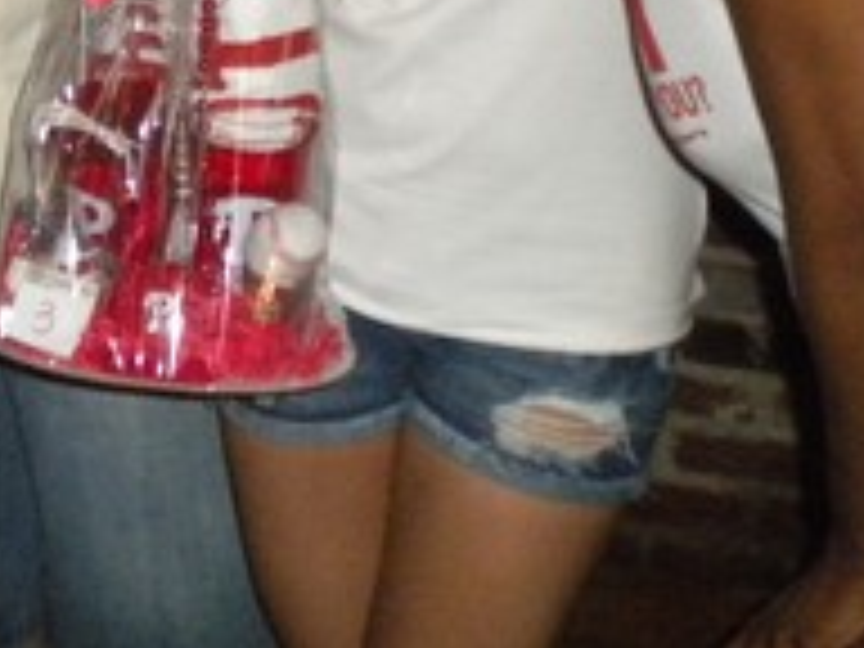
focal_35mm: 91
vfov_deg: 15.5
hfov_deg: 21.1
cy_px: -191
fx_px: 2271
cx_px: 104
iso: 800
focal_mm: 6.3
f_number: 3.1
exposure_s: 1/30
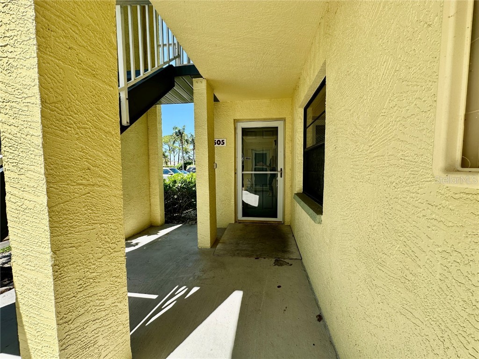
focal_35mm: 14
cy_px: 180
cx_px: 240
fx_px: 194
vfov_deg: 85.7
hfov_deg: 102.1
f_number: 2.2
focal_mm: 2.22
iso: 40
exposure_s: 1/540
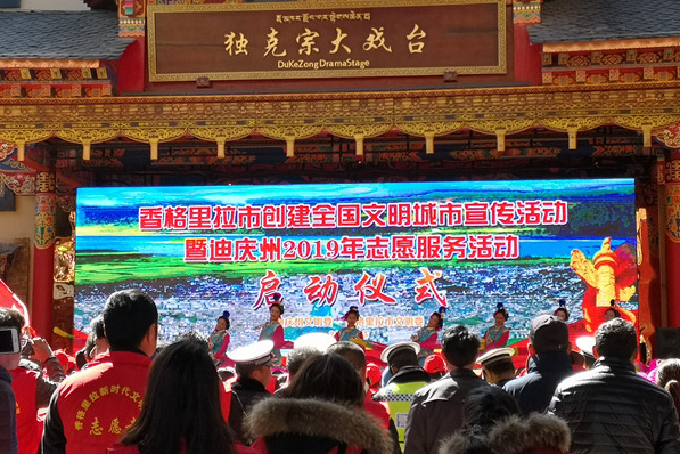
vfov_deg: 20.0
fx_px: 1284
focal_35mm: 68
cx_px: 339
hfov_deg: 29.7
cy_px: 214
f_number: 1.6
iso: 50
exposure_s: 1/569
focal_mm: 3.95
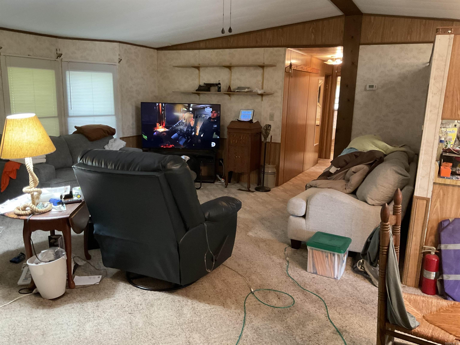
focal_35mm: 29
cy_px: 172
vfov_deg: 48.2
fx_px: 385
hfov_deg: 61.7
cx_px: 230
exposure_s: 1/30
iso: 400
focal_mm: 3
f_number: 1.8
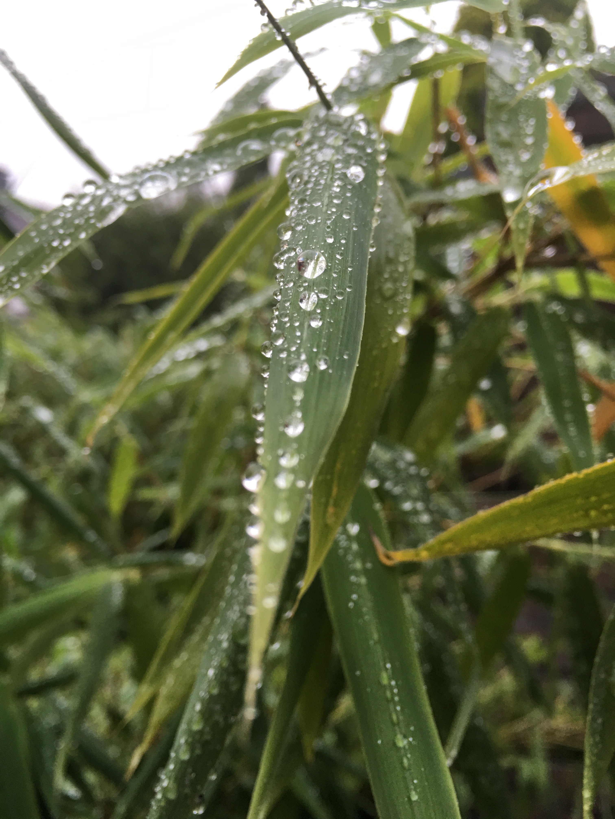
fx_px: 687
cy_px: 410
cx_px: 308
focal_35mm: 29
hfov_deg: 48.2
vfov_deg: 61.7
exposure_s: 1/33
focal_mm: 4.15
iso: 32
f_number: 2.2
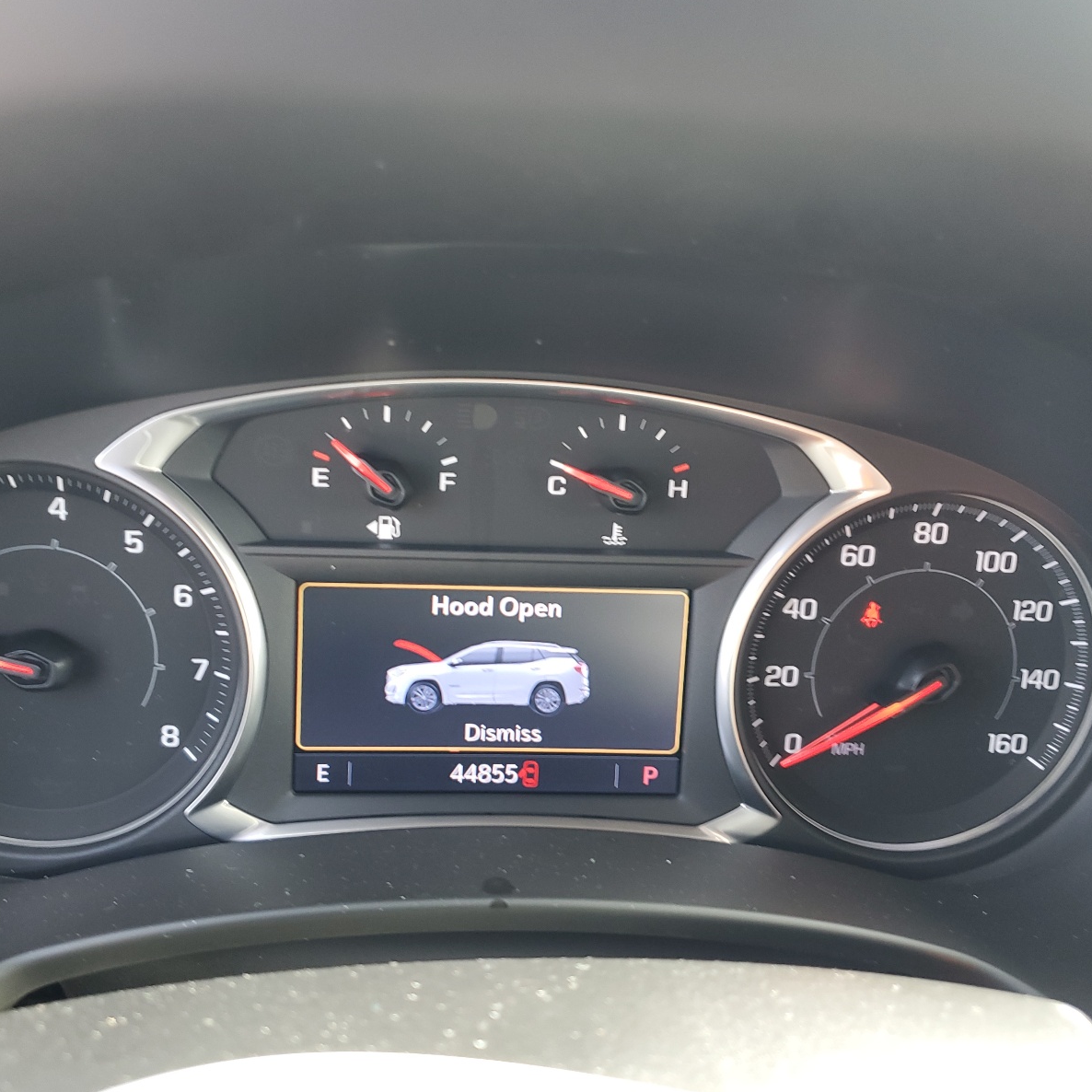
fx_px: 1106
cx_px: 454
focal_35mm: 31
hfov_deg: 52.3
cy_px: 541
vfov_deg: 52.5
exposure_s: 1/60.2
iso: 59
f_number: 1.5
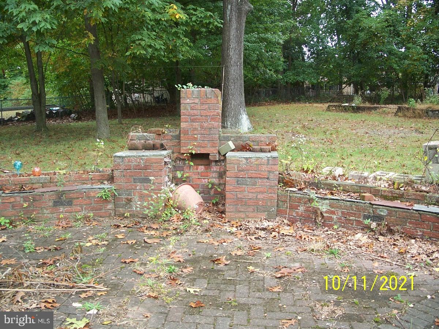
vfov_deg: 38.7
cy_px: 164
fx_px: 469
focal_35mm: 37
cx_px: 220
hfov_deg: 50.1
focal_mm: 7.8
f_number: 2.8
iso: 64
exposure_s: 1/80
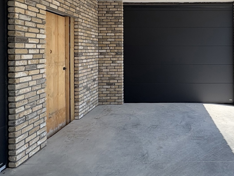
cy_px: 51
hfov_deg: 62.1
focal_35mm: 27
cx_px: 171
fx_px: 182
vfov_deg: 49.9
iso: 64
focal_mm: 2.22
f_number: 2.2
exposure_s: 1/476
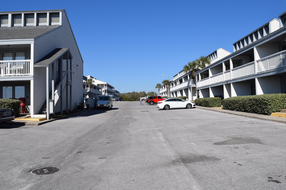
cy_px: 95
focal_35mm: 27
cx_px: 143
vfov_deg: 47.9
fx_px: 214
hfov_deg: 67.4
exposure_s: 1/500
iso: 200
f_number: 11
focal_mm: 18
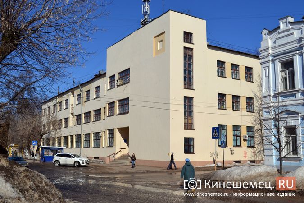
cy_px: 102
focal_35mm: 39
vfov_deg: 34.2
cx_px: 152
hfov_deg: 49.6
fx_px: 329
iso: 100
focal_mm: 26
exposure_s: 1/400
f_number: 10
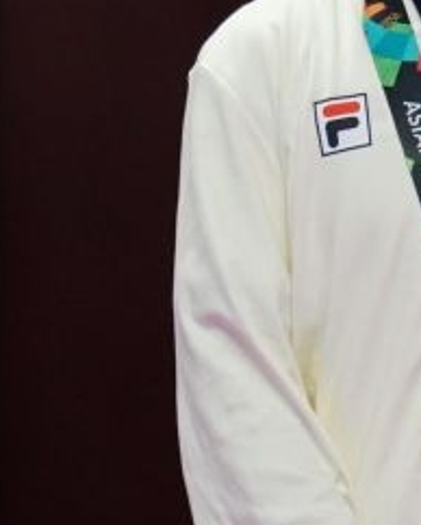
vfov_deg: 1.0
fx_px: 30395
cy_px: 117
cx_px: 471
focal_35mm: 1954
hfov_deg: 0.8
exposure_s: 1/500
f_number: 4
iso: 2000
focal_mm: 280
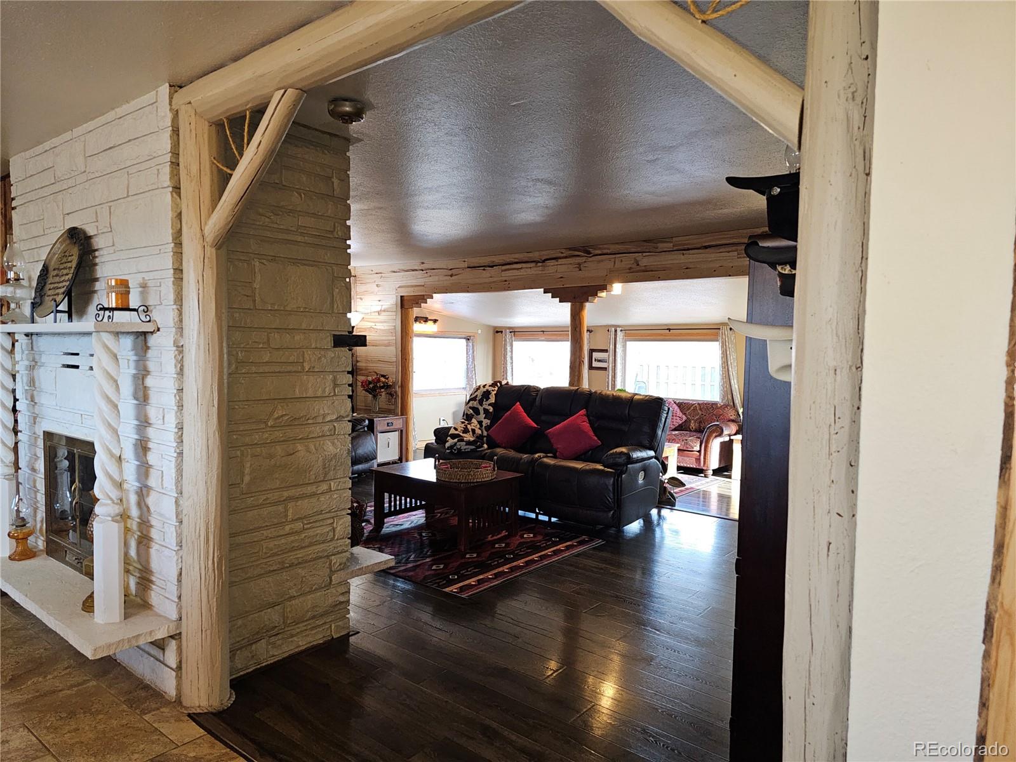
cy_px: 381
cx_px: 508
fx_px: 675
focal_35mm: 23
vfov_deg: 58.9
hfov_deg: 73.9
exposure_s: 1/60
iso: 125
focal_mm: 6.3
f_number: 1.7
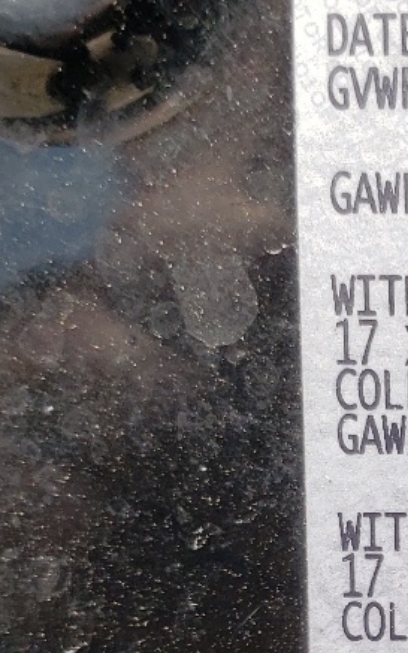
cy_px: 592
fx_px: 1797
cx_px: 673
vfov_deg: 20.2
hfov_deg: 12.1
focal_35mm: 101
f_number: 1.5
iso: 50
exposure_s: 1/400
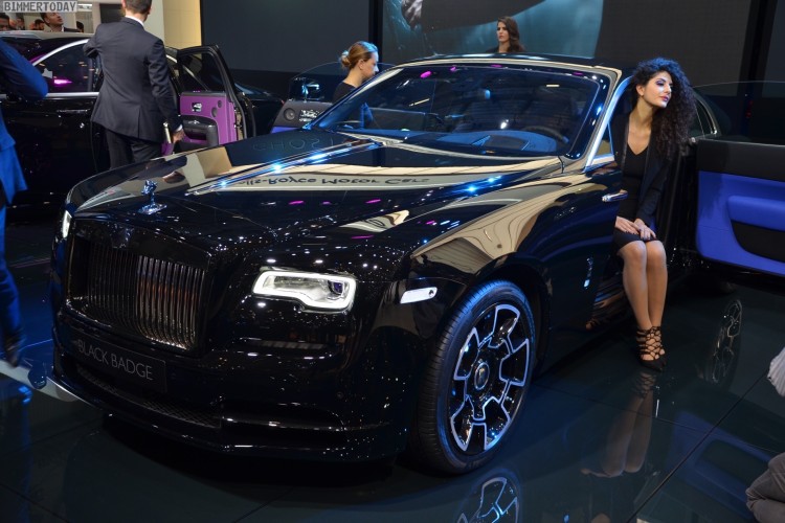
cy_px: 262
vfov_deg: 35.5
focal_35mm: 38
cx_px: 392
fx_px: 818
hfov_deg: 51.3
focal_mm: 25
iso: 400
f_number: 4
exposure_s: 1/60
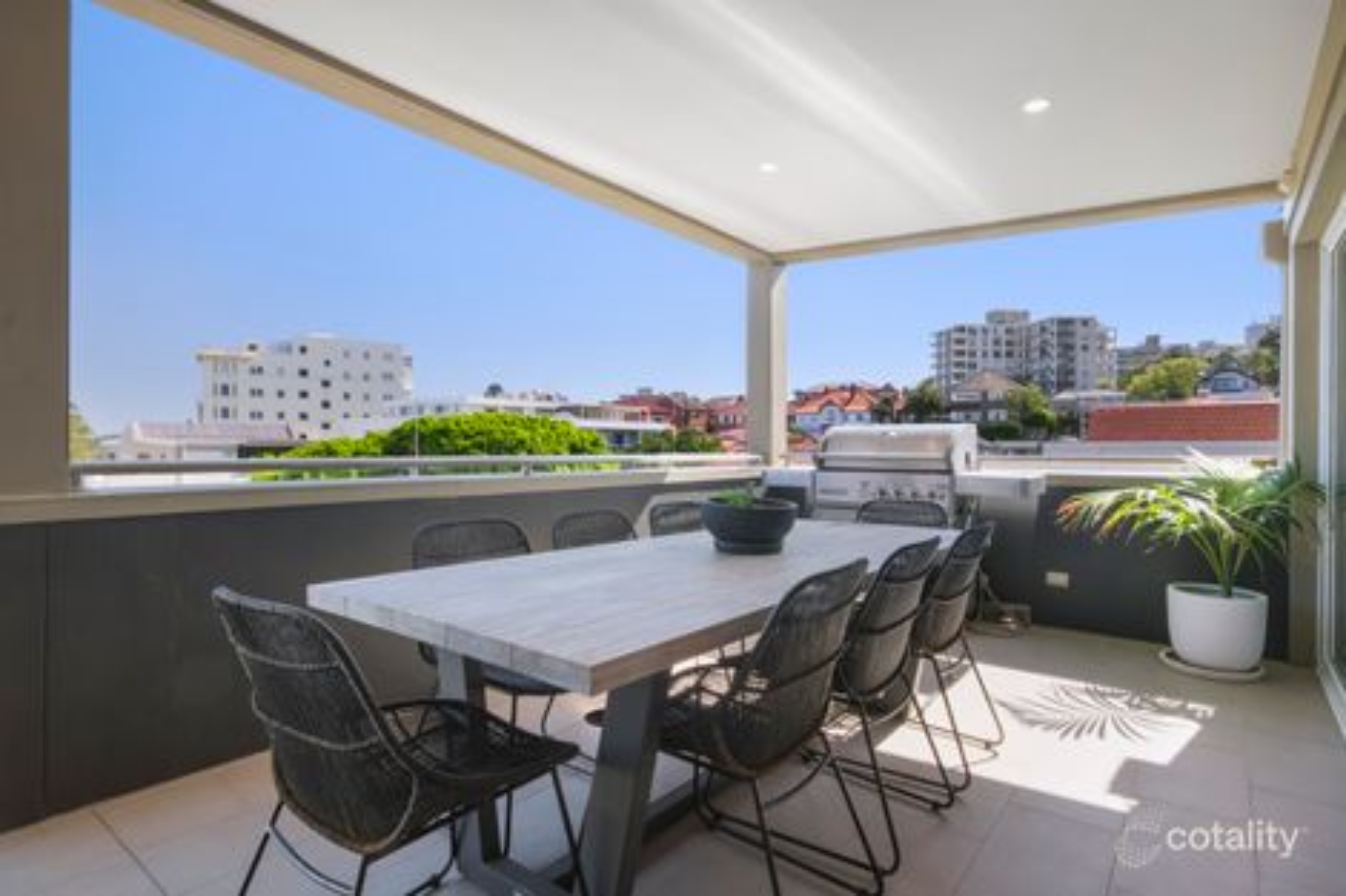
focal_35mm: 15
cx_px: 673
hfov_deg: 100.4
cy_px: 448
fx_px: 561
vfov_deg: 77.3
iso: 400
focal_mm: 10
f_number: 11
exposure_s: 1/10
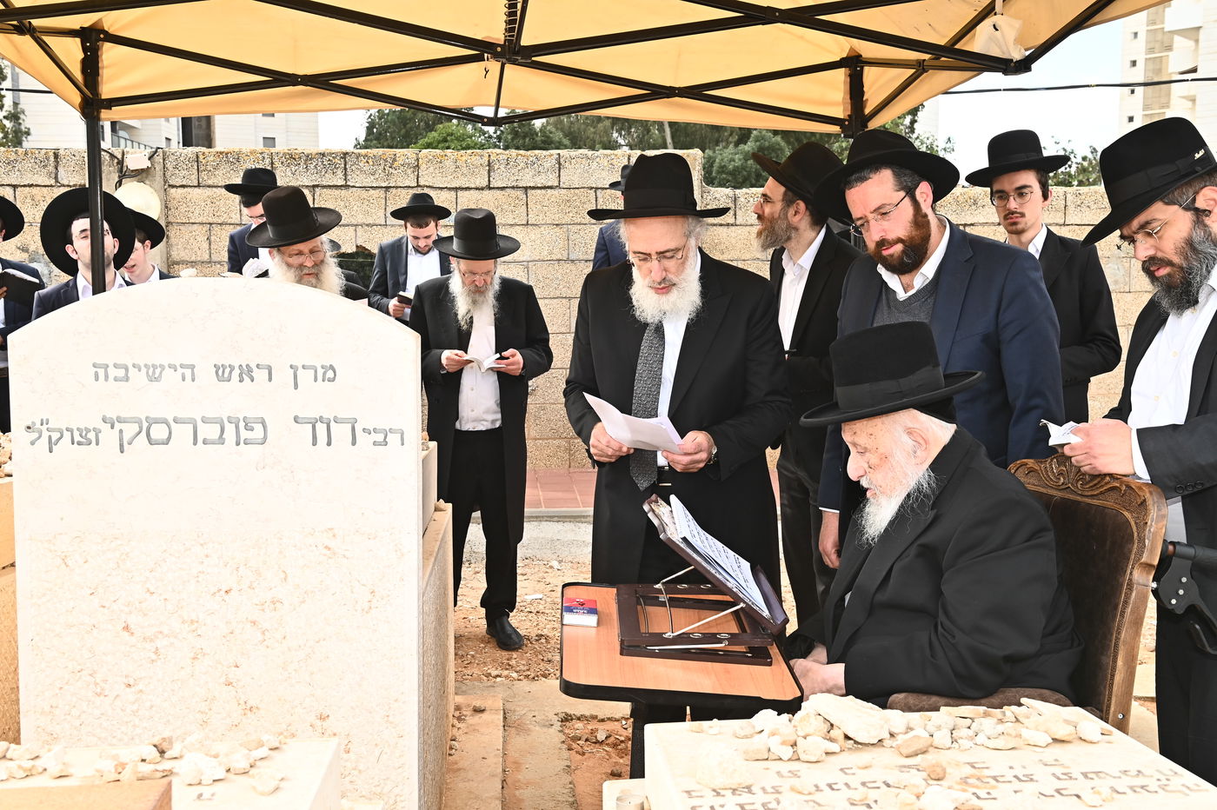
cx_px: 608
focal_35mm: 38
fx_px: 1284
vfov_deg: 35.0
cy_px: 405
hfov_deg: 50.7
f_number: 10
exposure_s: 1/200
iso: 500
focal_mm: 38
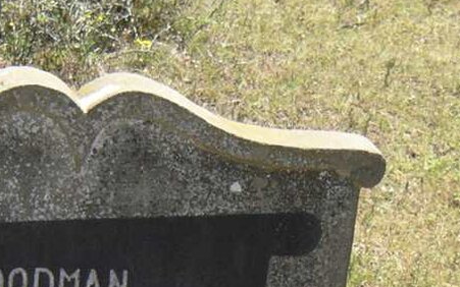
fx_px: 3360
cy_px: 417
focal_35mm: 268
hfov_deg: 7.8
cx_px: 131
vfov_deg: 4.9
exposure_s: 1/320
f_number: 3.8
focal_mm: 14.7
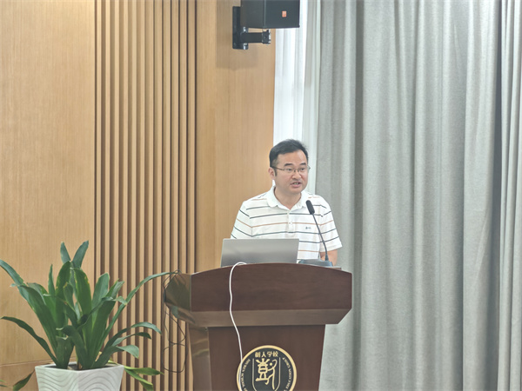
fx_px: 1689
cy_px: 196
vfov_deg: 13.2
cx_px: 261
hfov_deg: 17.6
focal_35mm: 112
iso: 200
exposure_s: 1/60
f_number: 1.44
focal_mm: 6.68
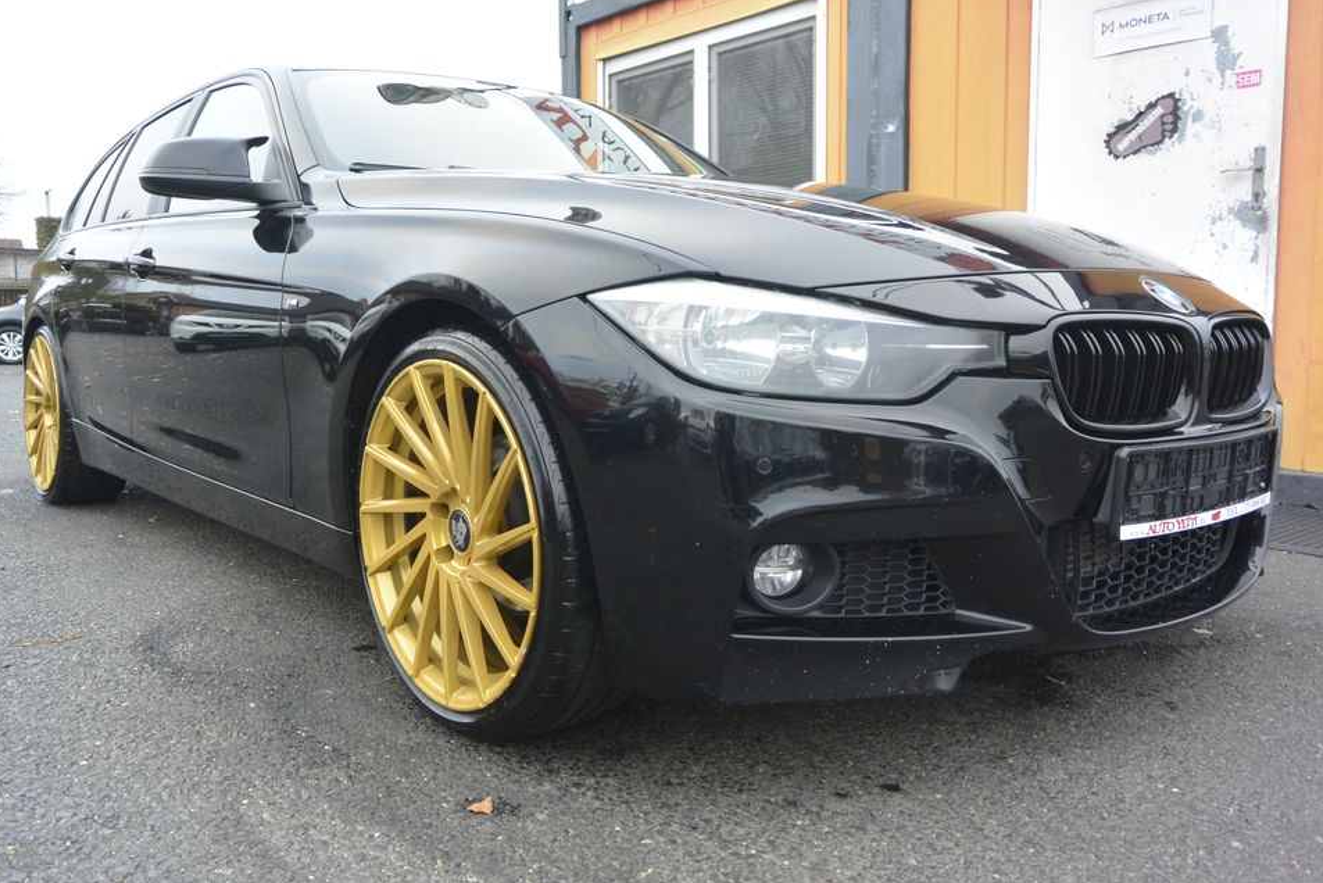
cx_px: 637
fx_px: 1066
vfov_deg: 45.0
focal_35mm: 29
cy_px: 417
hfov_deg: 63.6
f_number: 3.5
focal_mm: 10
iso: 400
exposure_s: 1/80
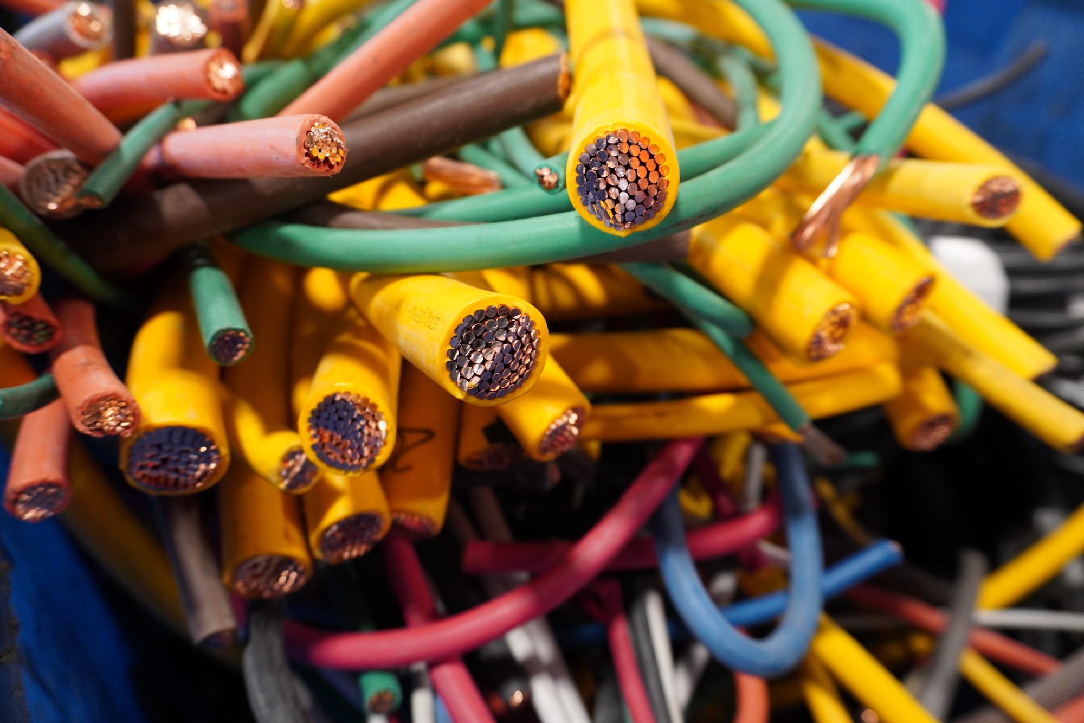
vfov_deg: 53.1
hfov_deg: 73.7
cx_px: 542
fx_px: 723
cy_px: 362
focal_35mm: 24
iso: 1000
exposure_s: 1/60
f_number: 4
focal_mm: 16
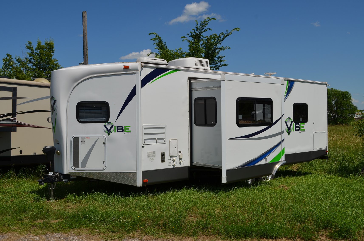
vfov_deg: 34.1
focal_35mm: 39
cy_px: 120
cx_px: 182
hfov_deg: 49.6
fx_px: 393
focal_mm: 26
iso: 100
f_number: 10
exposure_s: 1/500
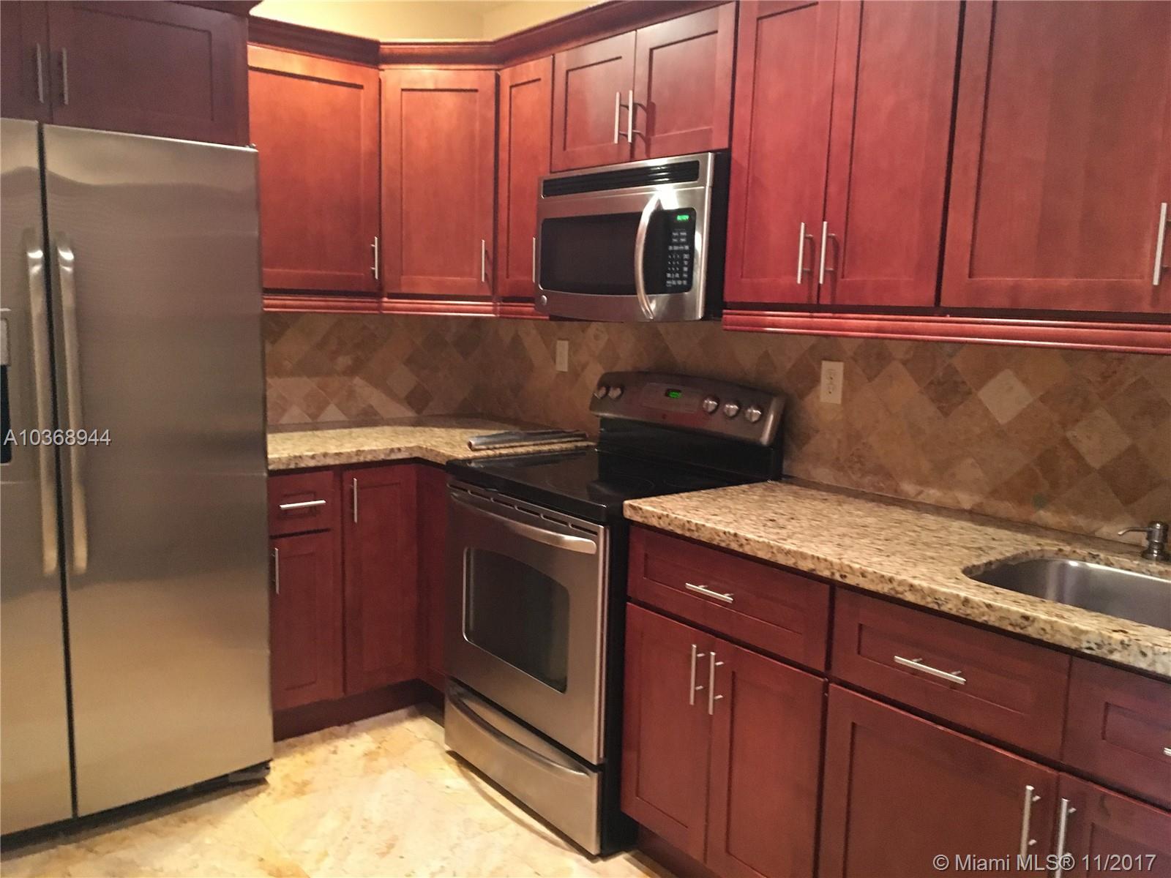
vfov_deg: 48.2
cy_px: 439
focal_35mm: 29
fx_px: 981
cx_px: 586
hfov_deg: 61.7
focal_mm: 4.15
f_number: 2.2
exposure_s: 1/15
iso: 320
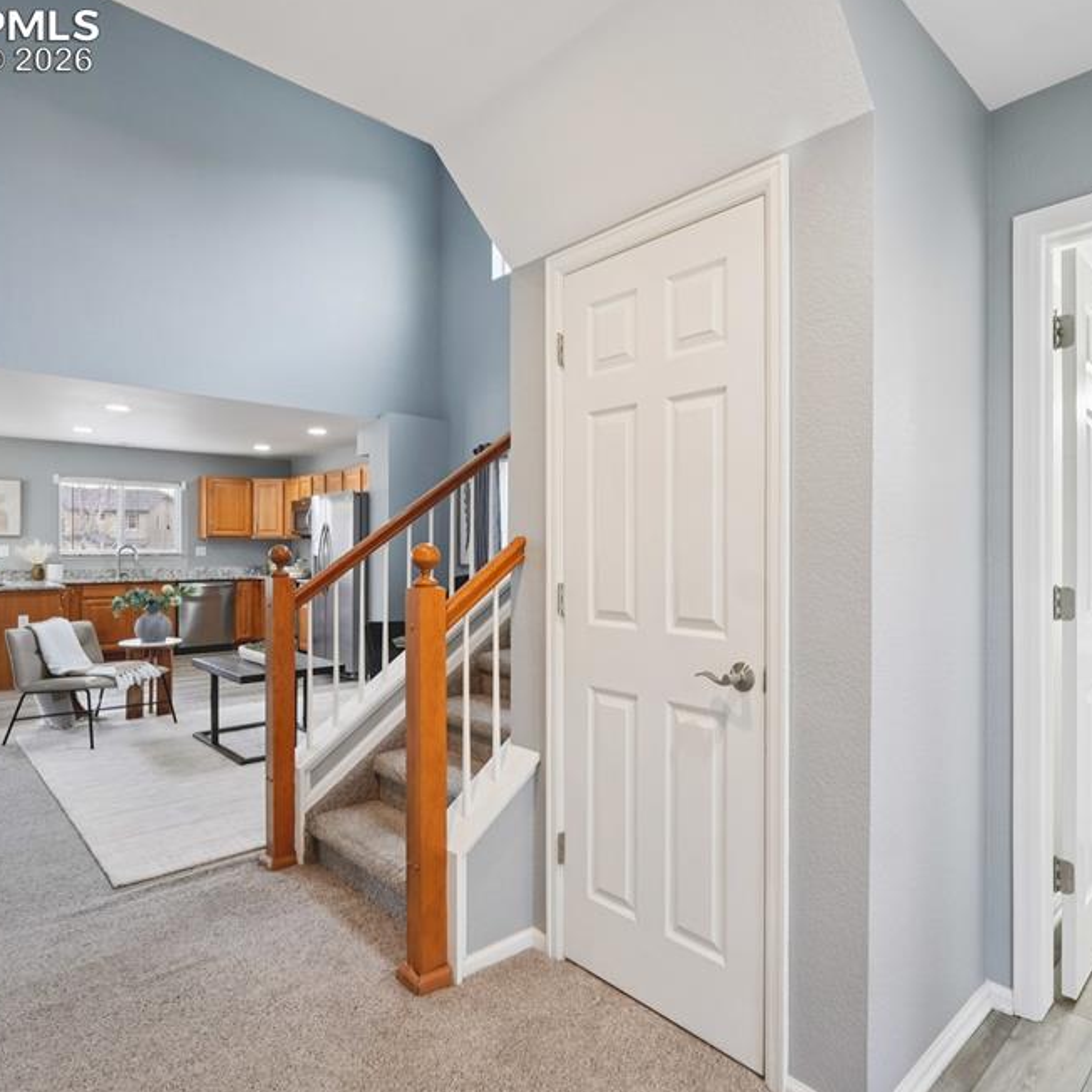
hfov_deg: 74.4
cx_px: 621
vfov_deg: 74.8
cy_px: 551
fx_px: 714
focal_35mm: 20
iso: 800
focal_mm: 10
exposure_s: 1/10
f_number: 8
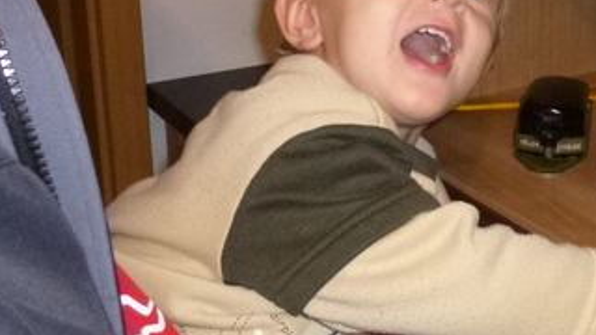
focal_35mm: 68
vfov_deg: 17.6
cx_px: 549
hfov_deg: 29.6
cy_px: 61
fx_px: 1075
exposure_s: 1/60
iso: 400
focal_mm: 4.5
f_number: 3.1
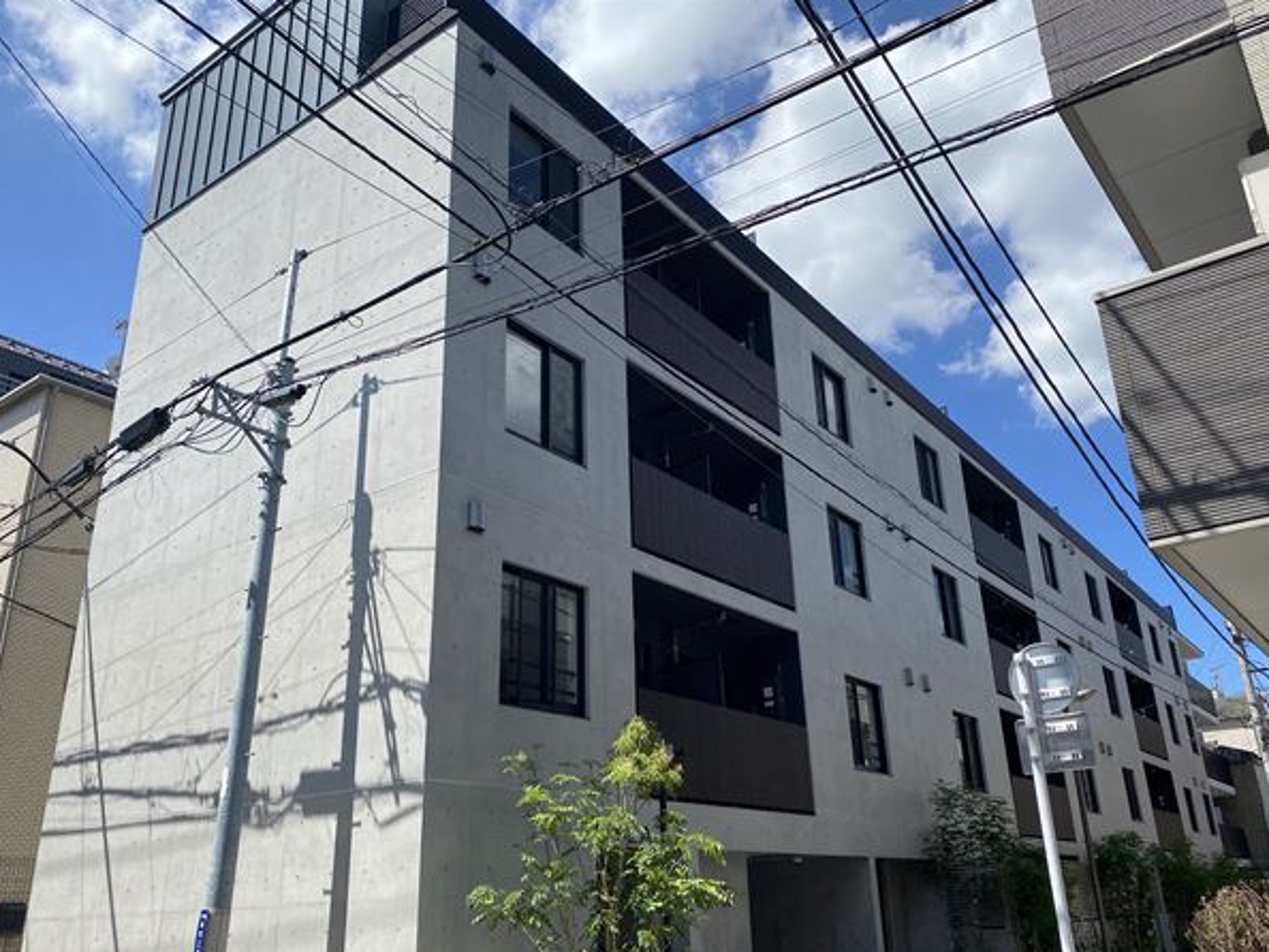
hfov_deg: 63.4
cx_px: 658
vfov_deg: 49.8
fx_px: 1027
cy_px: 499
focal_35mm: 28
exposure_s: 1/2755
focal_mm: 4.25
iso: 32
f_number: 1.8
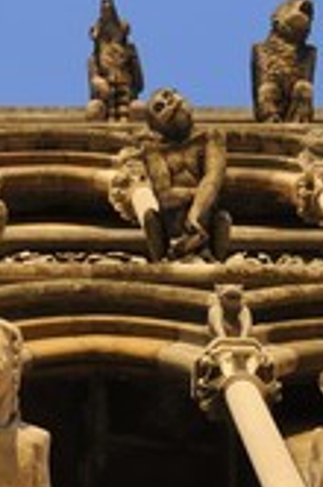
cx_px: -47
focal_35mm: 241
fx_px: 3257
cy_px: 329
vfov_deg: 8.6
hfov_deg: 5.7
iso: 400
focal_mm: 95
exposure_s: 1/250
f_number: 7.1
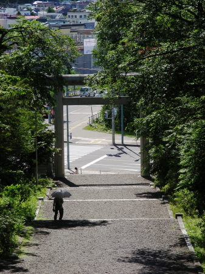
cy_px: 137
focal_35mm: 172
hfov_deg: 8.6
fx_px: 1359
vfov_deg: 11.5
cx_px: 102
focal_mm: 28.7
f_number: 4
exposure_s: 1/258
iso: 50
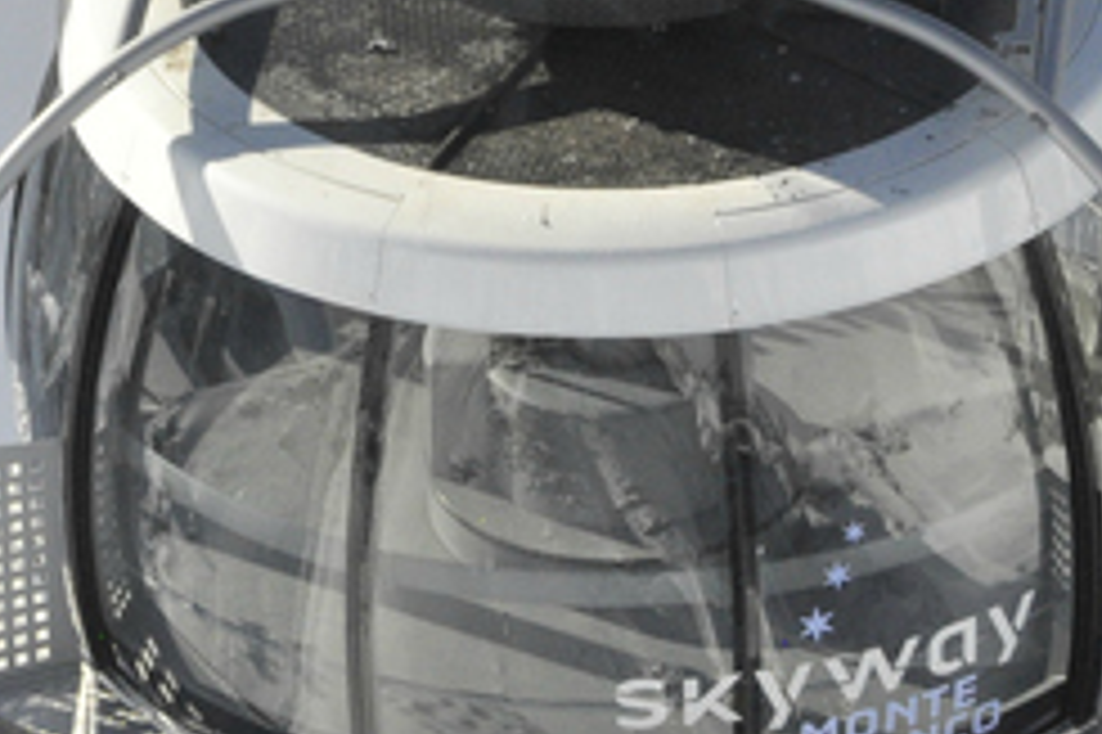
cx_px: 207
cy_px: 101
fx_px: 11148
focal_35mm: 364
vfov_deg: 3.8
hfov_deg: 5.7
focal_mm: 85
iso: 800
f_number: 13
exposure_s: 1/800
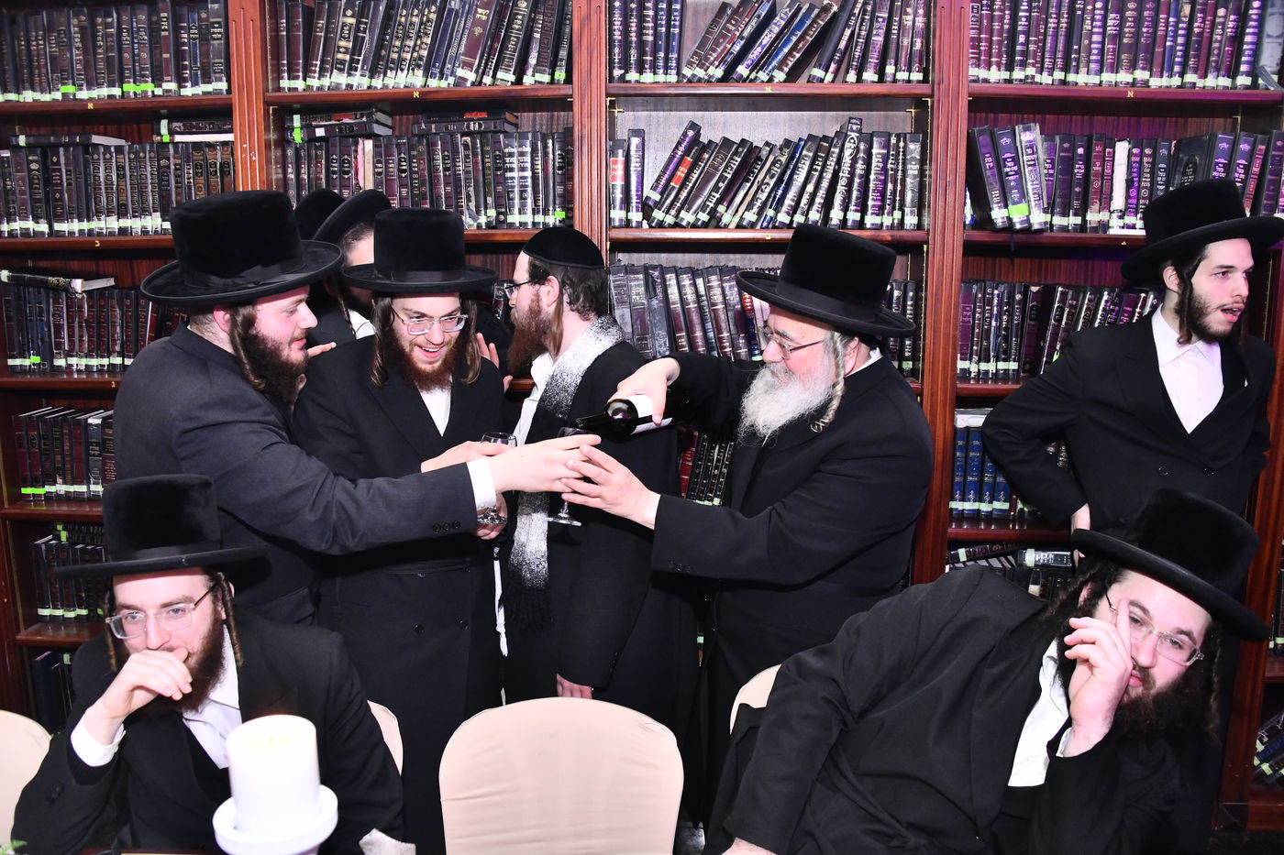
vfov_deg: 46.4
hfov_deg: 65.5
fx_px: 998
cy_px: 428
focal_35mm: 28
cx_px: 642
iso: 2000
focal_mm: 28
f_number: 5.6
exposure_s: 1/100
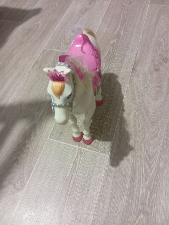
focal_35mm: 28
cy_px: 112
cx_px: 84
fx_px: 182
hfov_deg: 49.9
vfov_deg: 63.4
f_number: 1.8
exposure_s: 1/16.7
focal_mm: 4.22
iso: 1895
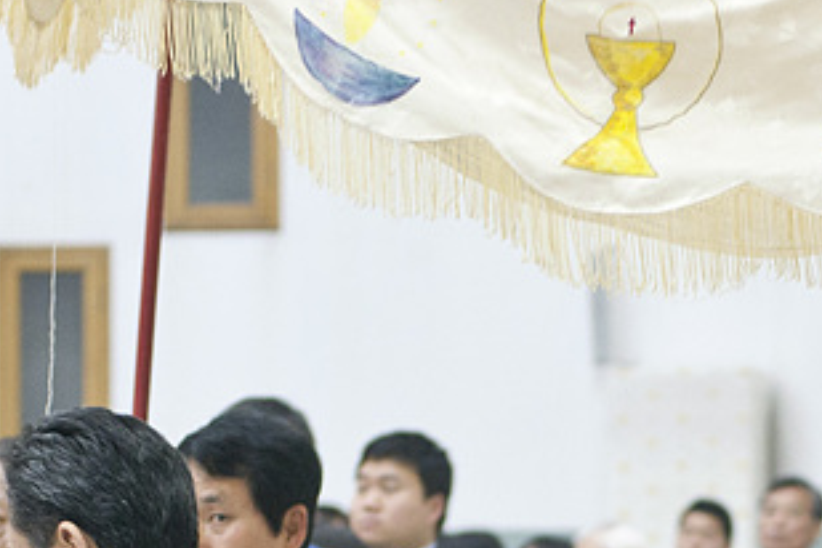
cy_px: 814
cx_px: 649
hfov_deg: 10.6
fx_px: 4429
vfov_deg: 7.0
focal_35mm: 194
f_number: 2.8
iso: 800
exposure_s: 1/100
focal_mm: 50
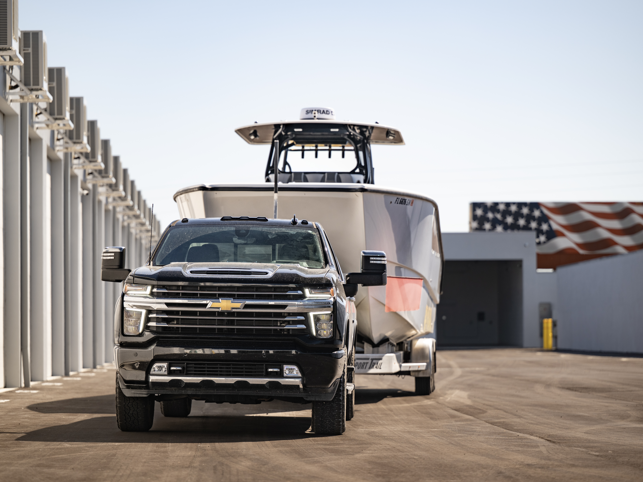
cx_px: 316
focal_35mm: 130
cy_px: 241
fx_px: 2415
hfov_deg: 15.2
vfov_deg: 11.4
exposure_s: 1/800
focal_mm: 120
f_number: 2.8
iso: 200
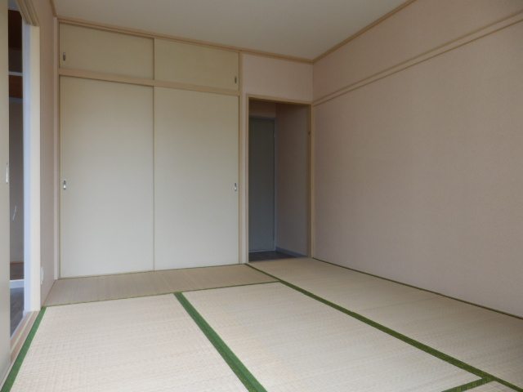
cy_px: 196
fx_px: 363
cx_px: 262
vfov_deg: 56.8
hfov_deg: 71.6
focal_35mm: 24
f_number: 3
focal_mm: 4.2
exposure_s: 1/60
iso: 80
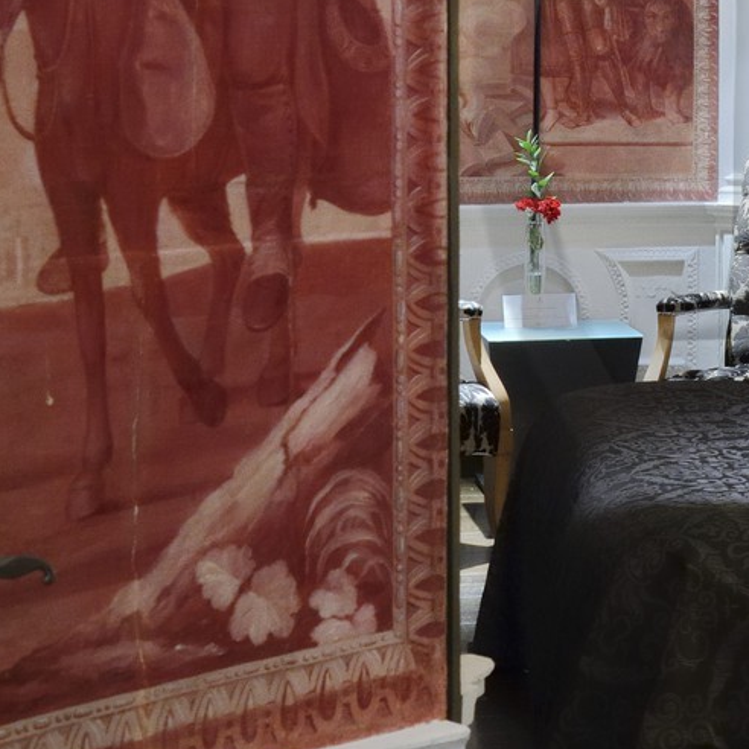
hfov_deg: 15.4
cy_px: 91
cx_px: 1093
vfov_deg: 16.4
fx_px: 2570
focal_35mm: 105
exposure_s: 1/1.67
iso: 1600
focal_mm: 38
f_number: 11
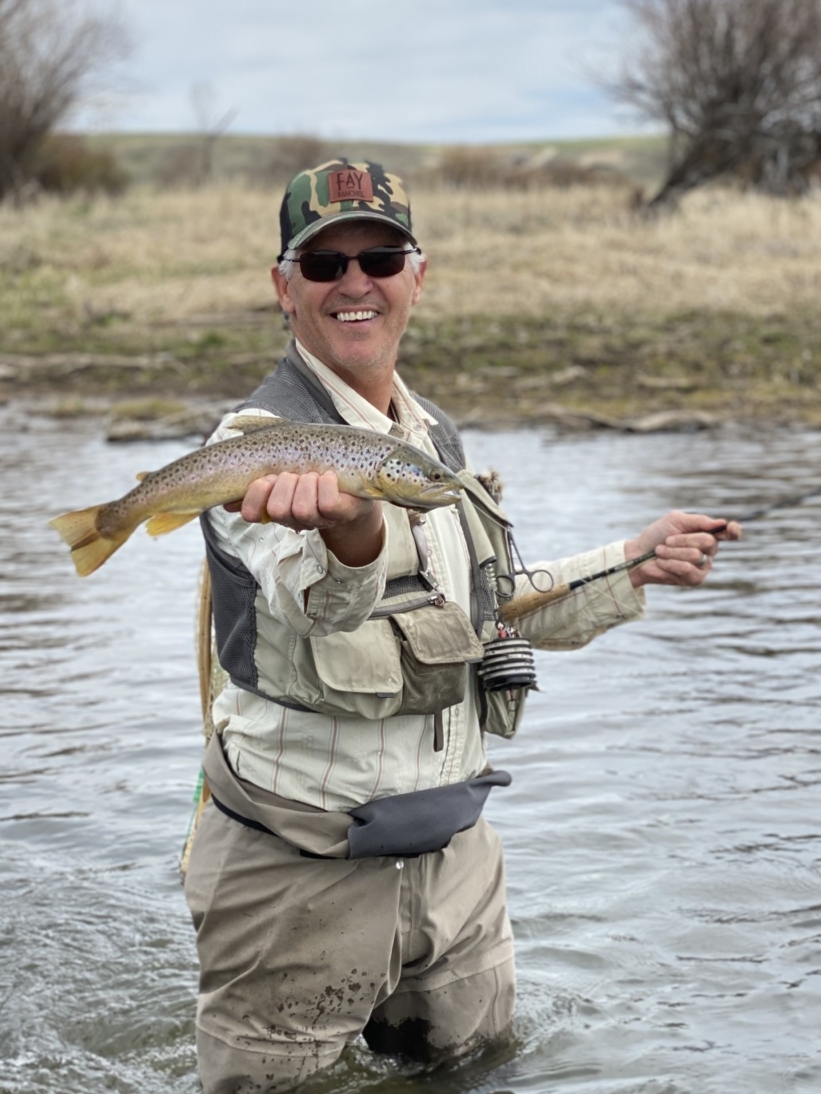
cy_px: 614
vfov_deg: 26.7
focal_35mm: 73
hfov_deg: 20.2
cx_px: 447
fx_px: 2308
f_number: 2
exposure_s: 1/1065
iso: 20
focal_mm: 6
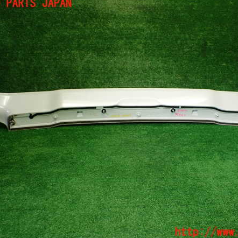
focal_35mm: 36
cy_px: 118
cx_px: 135
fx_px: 280
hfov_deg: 45.9
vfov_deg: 46.0
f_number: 2.3
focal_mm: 5.4
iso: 250
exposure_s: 1/125
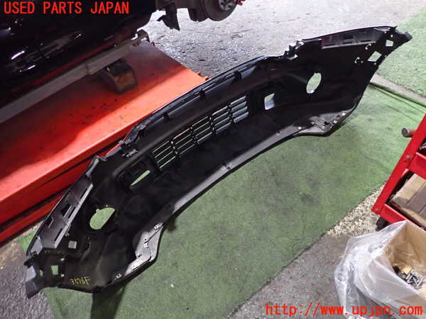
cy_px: 160
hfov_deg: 69.4
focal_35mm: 25
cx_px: 213
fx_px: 308
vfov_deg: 54.9
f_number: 2
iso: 800
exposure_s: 1/30
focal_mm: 4.5
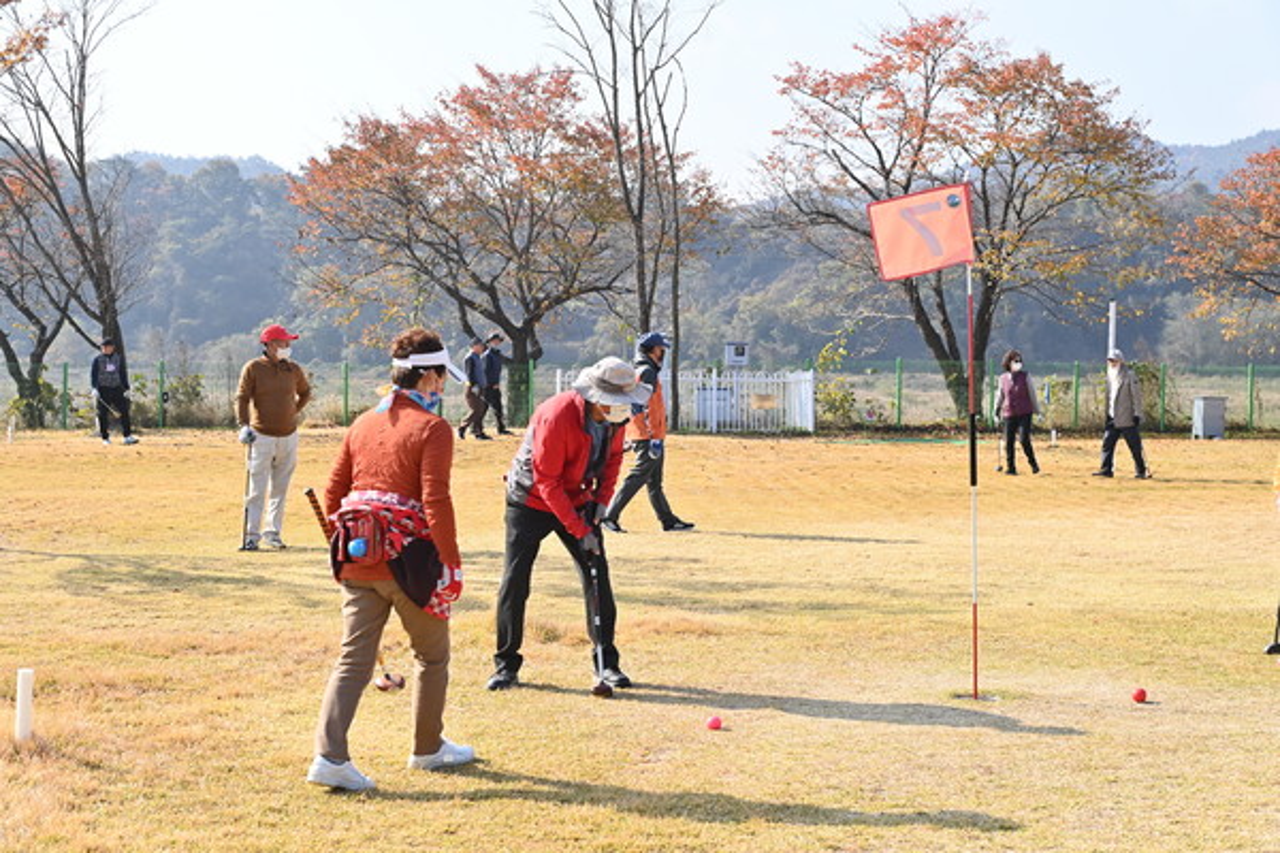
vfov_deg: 24.6
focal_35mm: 55
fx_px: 1955
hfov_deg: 36.2
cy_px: 426
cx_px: 640
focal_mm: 55
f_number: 5.6
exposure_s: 1/500
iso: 320
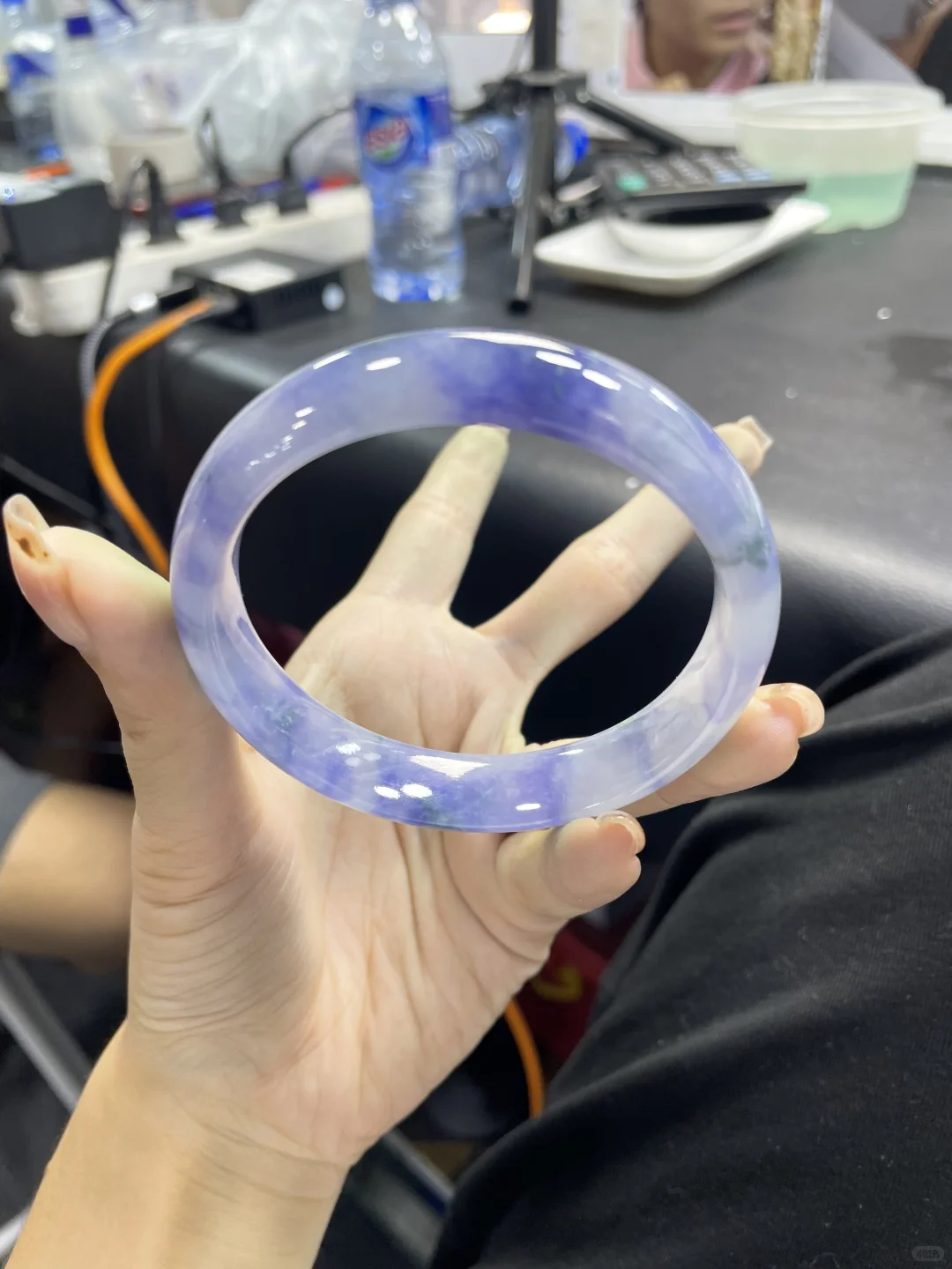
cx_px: 476
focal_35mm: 26
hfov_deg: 53.1
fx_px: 953
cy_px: 634
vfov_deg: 67.3
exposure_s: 1/101
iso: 32
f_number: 1.6
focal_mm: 4.2
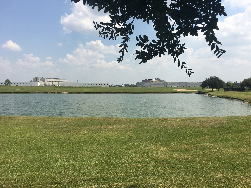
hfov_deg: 61.7
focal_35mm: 29
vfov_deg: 48.2
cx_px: 126
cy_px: 94
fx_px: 210
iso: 25
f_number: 2.2
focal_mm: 4.15
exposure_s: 1/2404
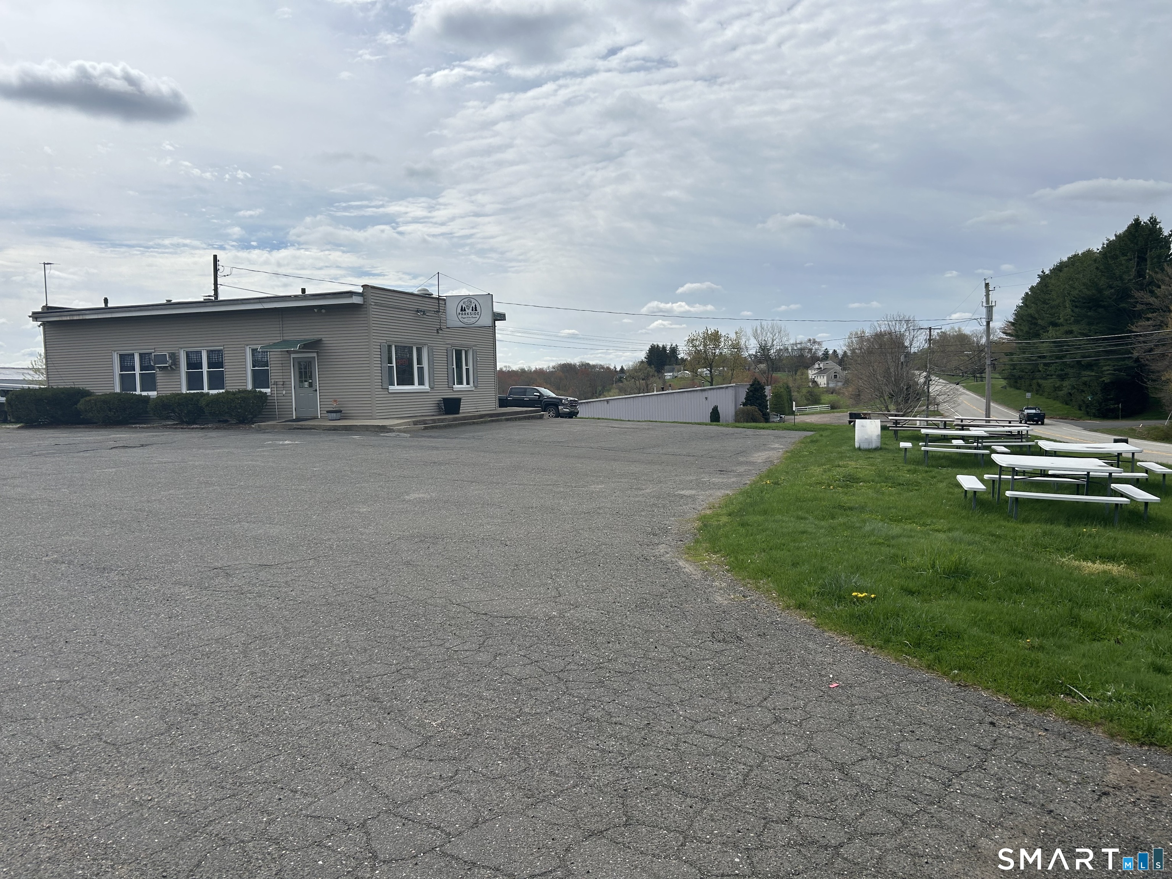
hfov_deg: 67.3
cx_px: 586
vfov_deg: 53.1
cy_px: 440
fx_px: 880
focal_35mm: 26
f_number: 1.5
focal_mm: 5.7
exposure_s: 1/7463
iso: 50
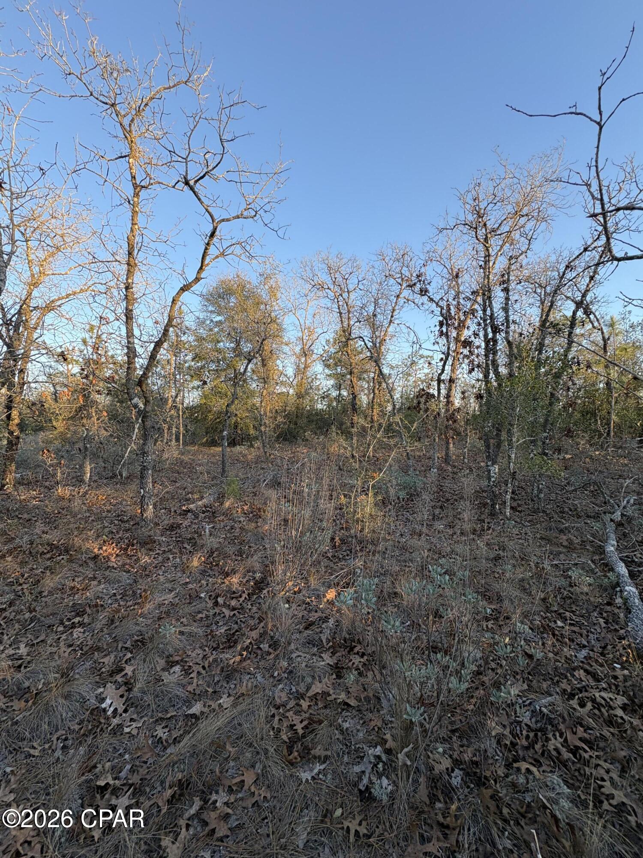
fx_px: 347
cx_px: 322
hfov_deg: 85.7
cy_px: 429
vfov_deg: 102.1
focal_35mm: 14
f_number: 2.2
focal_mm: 2.22
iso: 40
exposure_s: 1/178
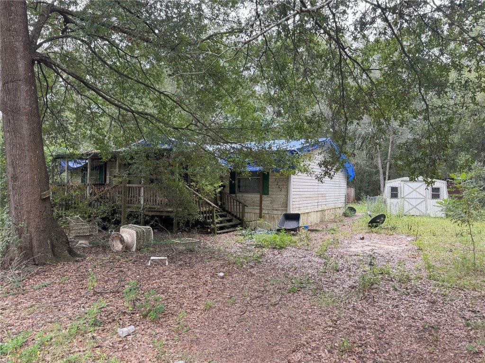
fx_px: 336
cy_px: 182
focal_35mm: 24
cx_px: 242
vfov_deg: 56.8
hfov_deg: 71.6
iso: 64
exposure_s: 1/177
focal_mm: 6.76
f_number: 1.78
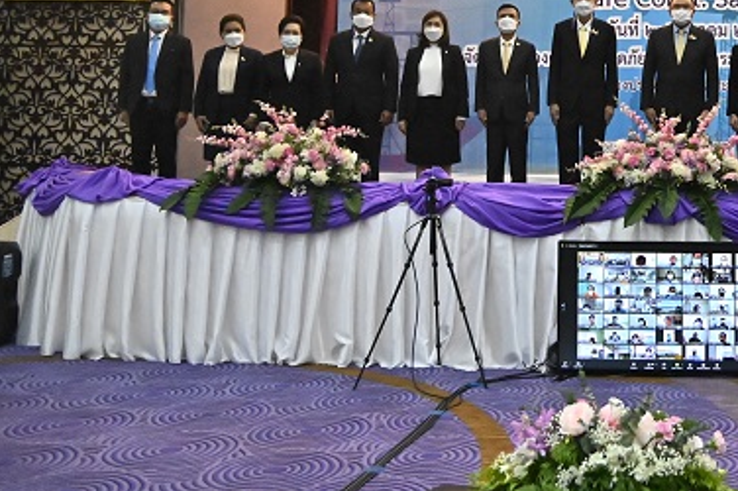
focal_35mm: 51
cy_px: 37
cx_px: 711
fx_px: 1045
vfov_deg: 25.5
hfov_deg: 35.7
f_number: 4
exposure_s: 1/1250
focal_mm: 24
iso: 20000
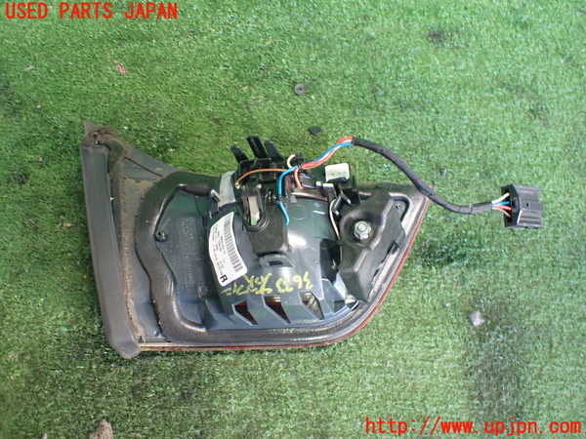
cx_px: 293
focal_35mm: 30
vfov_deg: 46.8
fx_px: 508
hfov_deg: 60.0
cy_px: 220
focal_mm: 5.4
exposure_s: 1/60
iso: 800
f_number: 2.3
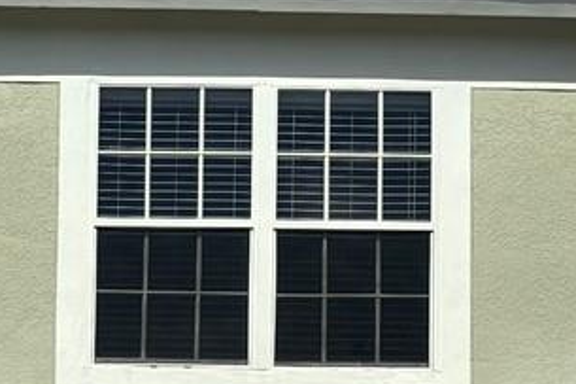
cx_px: -100
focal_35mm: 142
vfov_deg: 9.2
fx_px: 2271
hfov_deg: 14.1
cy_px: 672
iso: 50
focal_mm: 5.96
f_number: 1.6
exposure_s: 1/7194
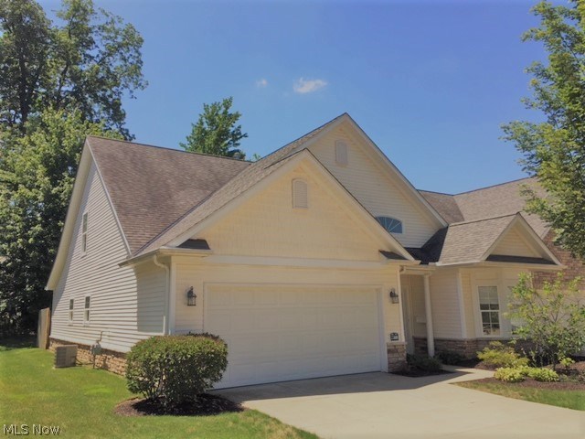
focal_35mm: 29
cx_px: 292
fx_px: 490
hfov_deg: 61.7
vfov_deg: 48.2
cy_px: 220
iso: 32
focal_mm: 4.15
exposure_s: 1/1522
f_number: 2.2
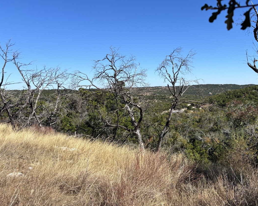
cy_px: 97
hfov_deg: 50.4
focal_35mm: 35
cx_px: 177
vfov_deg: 42.2
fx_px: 267
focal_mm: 5.96
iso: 50
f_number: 1.6
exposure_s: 1/3413
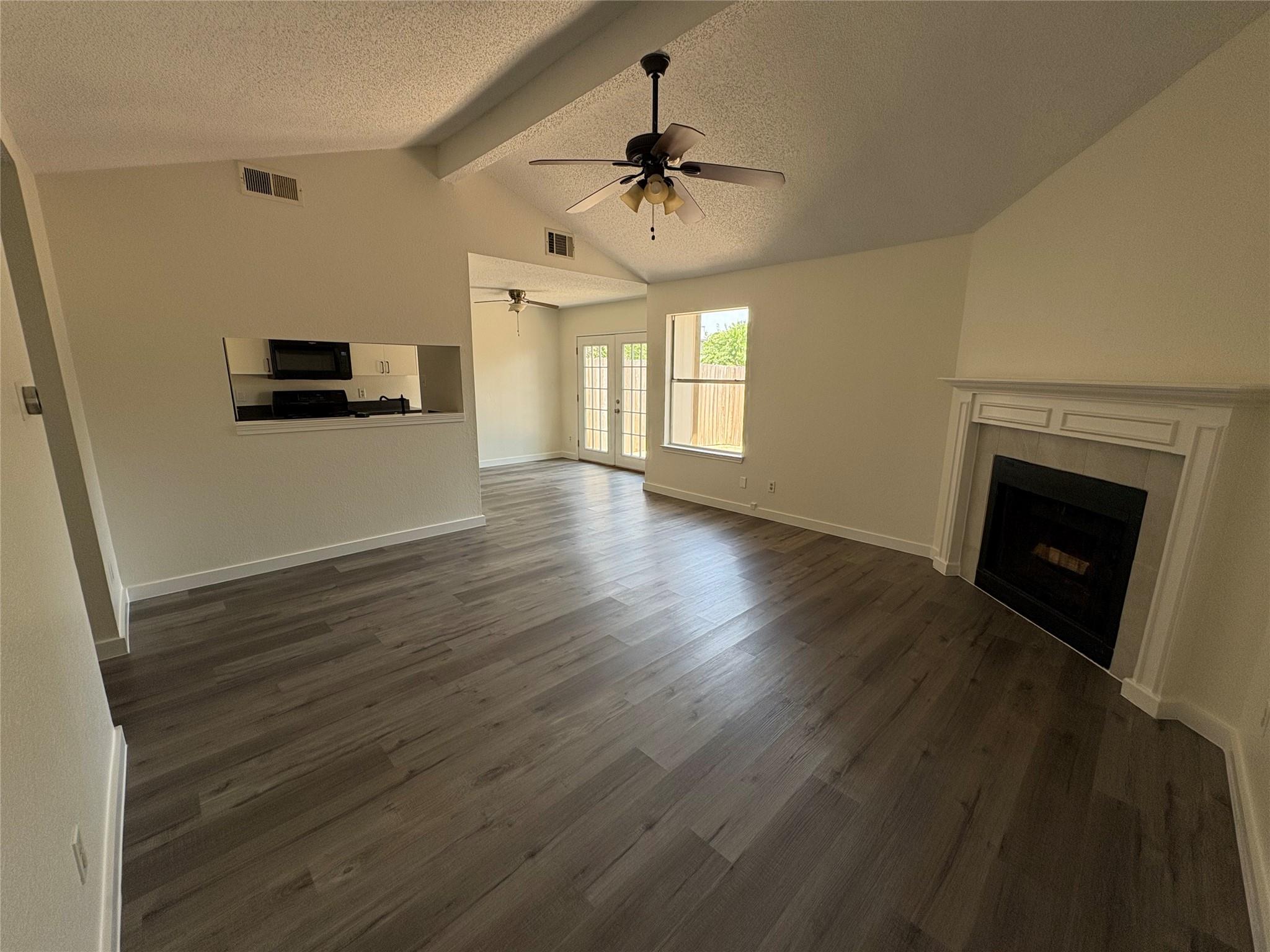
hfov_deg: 102.1
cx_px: 635
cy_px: 476
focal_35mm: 14
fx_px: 514
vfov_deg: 85.7
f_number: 2.2
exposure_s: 1/129
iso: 80
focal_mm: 2.22
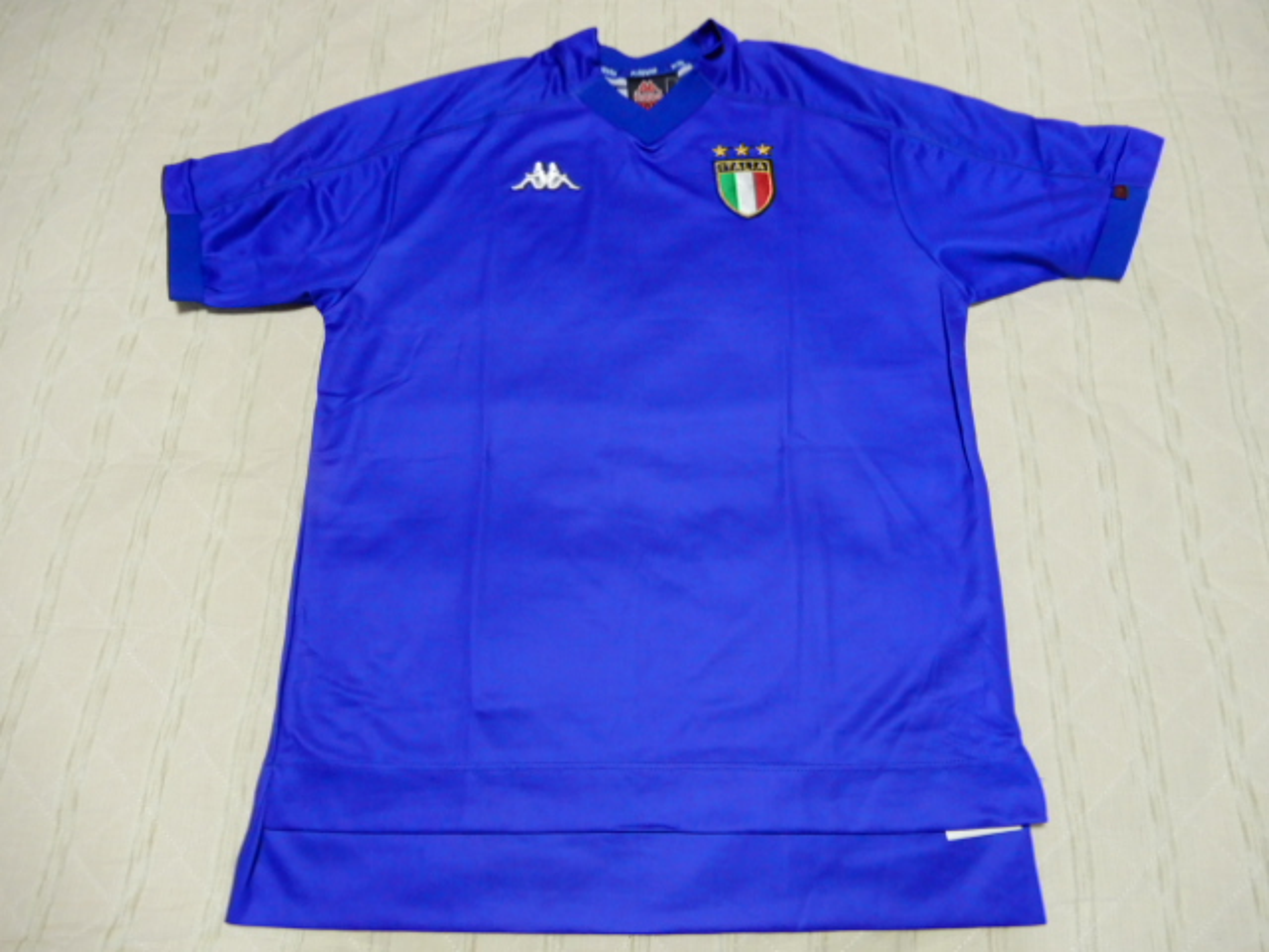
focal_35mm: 24
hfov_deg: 71.6
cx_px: 634
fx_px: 880
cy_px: 476
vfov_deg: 56.8
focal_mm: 4.3
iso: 400
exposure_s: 1/25
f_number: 3.4
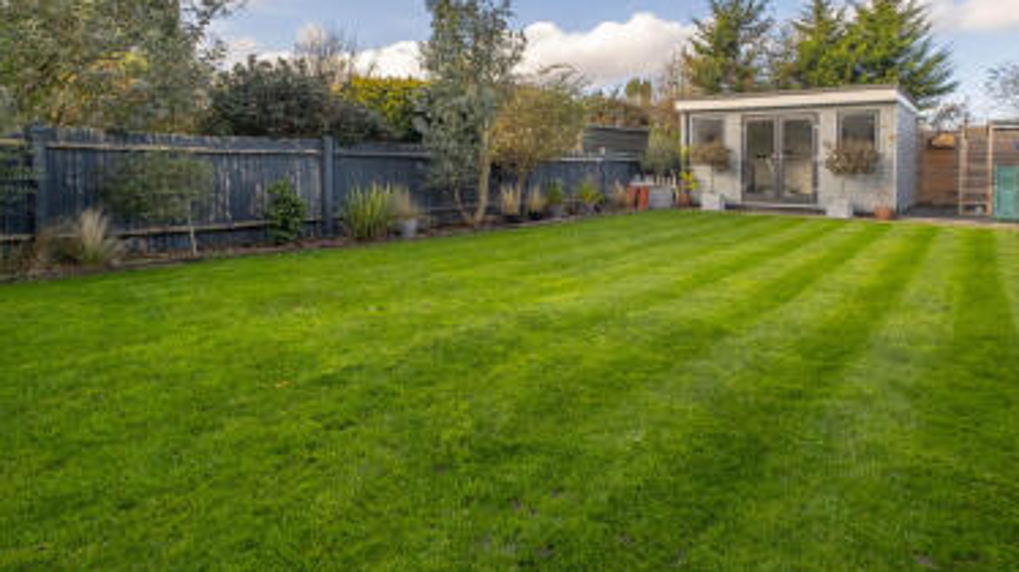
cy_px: 233
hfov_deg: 85.4
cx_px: 621
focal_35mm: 20
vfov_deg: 55.5
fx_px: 540
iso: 500
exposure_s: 1/320
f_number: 6.4
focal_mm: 10
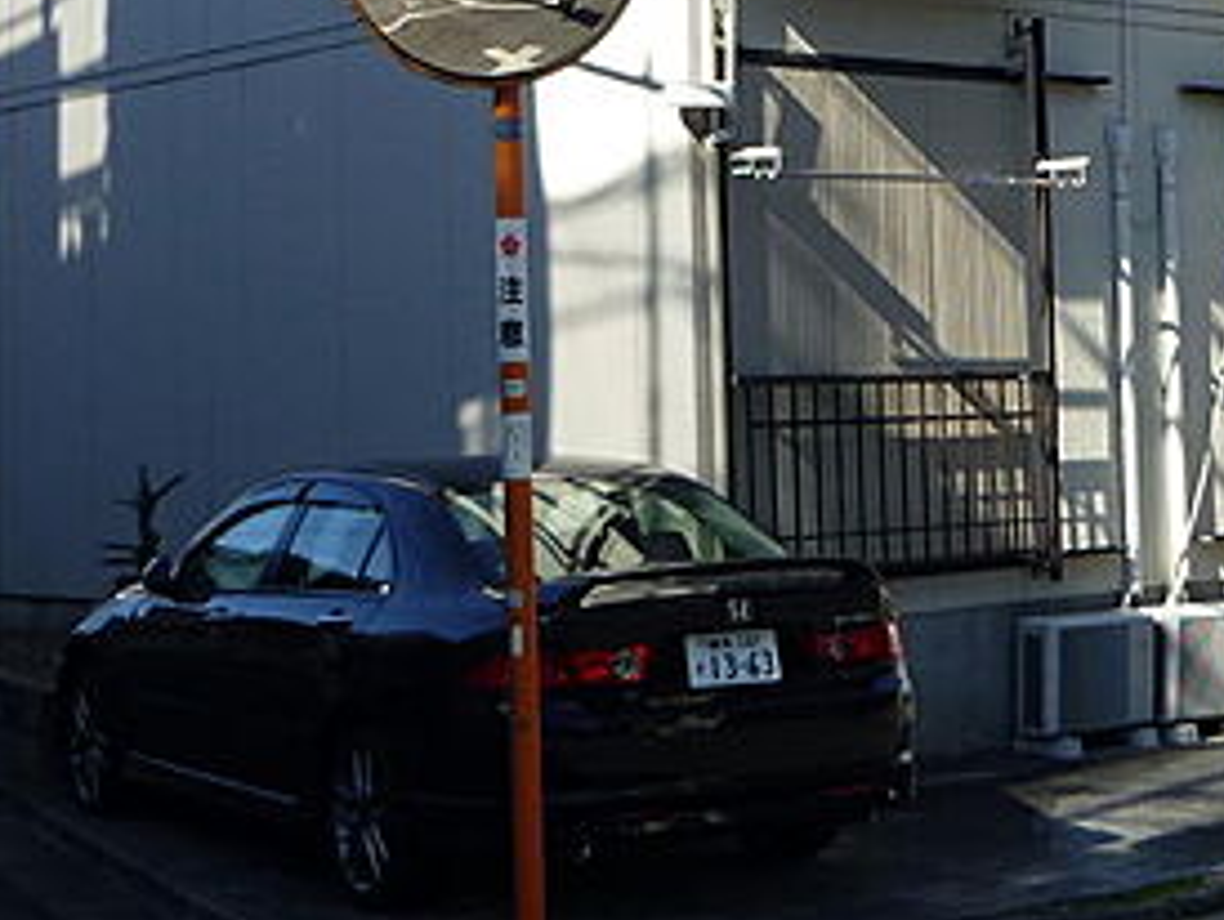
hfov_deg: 24.9
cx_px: 996
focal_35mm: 77
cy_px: 143
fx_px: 2725
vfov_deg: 18.9
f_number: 2.8
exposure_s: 1/640
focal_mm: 5.5
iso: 80
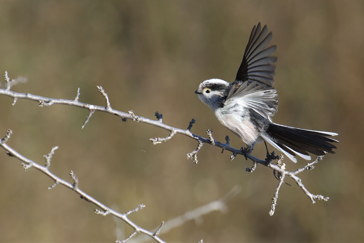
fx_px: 8494
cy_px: 122
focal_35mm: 840
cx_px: 182
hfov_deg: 2.5
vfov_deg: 1.6
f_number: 8
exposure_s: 1/2500
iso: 2000
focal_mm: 560
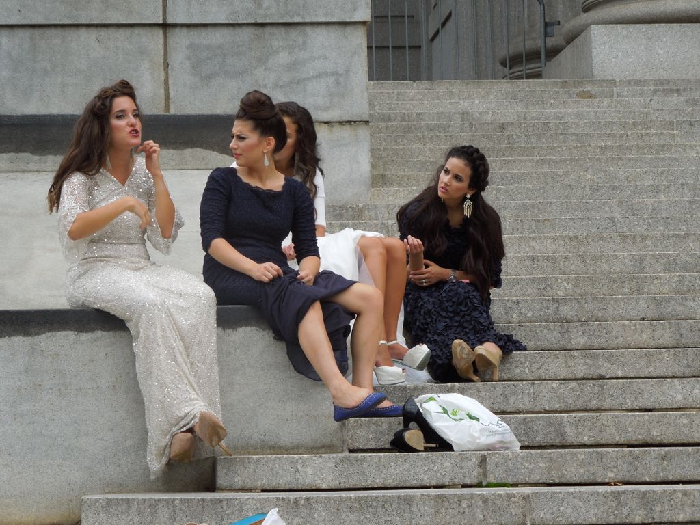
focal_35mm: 134
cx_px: 350
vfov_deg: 11.1
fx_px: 2710
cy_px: 262
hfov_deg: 14.7
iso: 100
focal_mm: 24.2
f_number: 4.9
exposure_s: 1/125
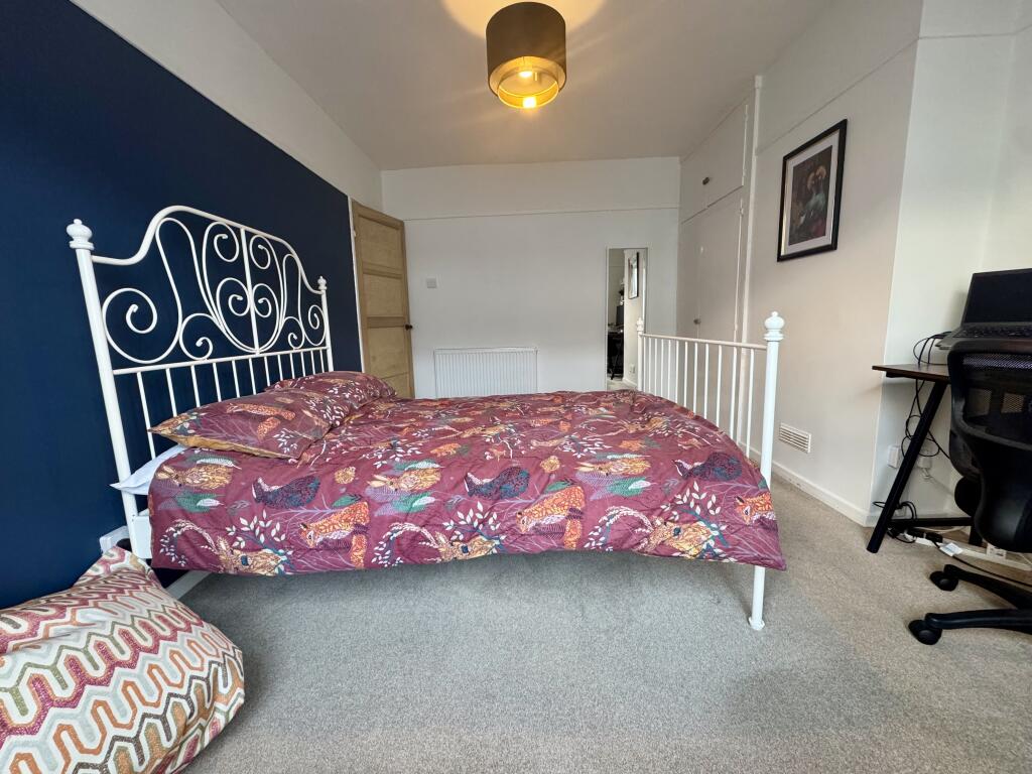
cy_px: 387
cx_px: 516
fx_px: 417
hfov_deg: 102.1
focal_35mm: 14
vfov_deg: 85.7
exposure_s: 1/72
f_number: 2.2
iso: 320
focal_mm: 2.22
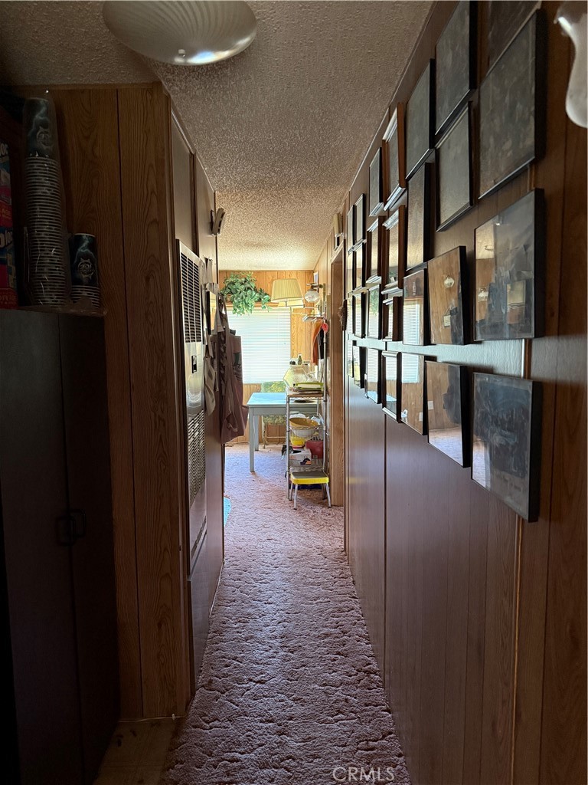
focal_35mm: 24
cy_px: 392
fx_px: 544
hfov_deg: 56.8
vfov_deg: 71.6
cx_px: 294
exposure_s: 1/52
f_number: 1.78
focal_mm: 6.76
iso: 800
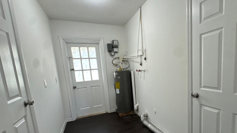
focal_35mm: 19
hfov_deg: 88.4
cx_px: 142
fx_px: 119
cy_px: 85
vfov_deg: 57.5
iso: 250
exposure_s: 1/120
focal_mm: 2.22
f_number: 2.2
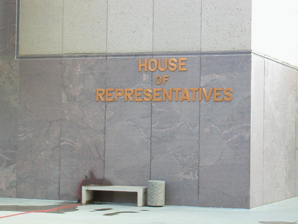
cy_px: 112
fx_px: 844
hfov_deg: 20.0
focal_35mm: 98
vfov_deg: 15.1
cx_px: 149
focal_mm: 14.9
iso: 100
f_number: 4.6
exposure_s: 1/74.3
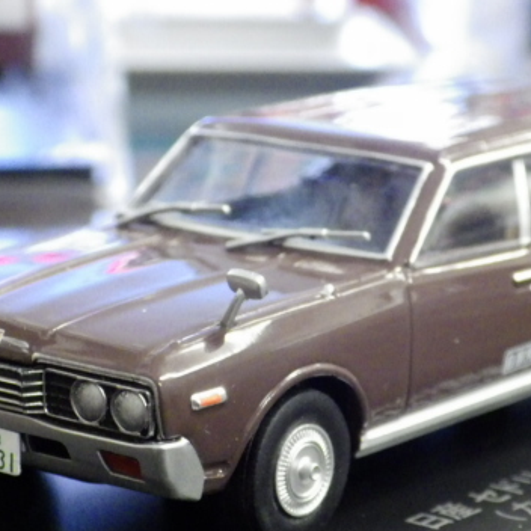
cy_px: 294
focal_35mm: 140
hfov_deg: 12.5
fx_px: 2430
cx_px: 306
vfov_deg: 12.5
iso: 1600
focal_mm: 15.6
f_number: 4.4
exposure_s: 1/30
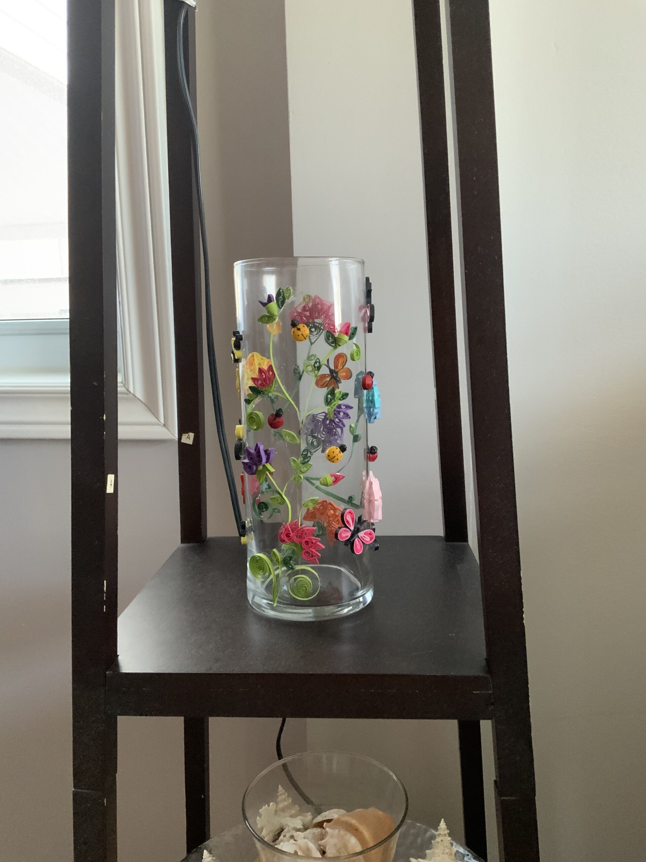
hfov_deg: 48.2
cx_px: 323
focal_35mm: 29
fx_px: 722
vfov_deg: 61.7
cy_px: 431
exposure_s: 1/56
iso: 320
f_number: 1.8
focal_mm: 3
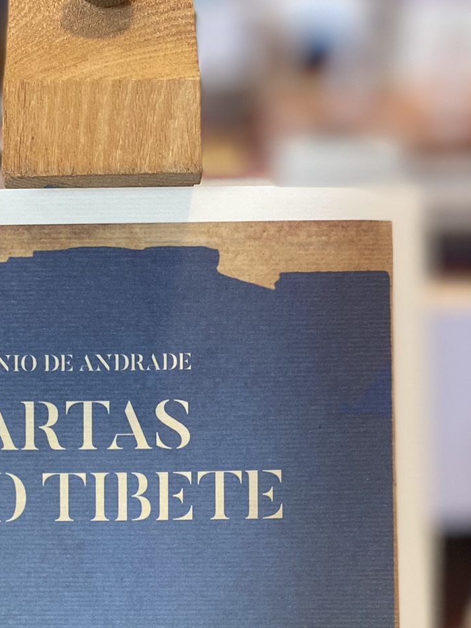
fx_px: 1034
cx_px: 70
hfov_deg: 25.1
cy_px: 657
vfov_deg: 30.8
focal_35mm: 57
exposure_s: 1/100
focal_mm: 4.25
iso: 100
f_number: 1.8
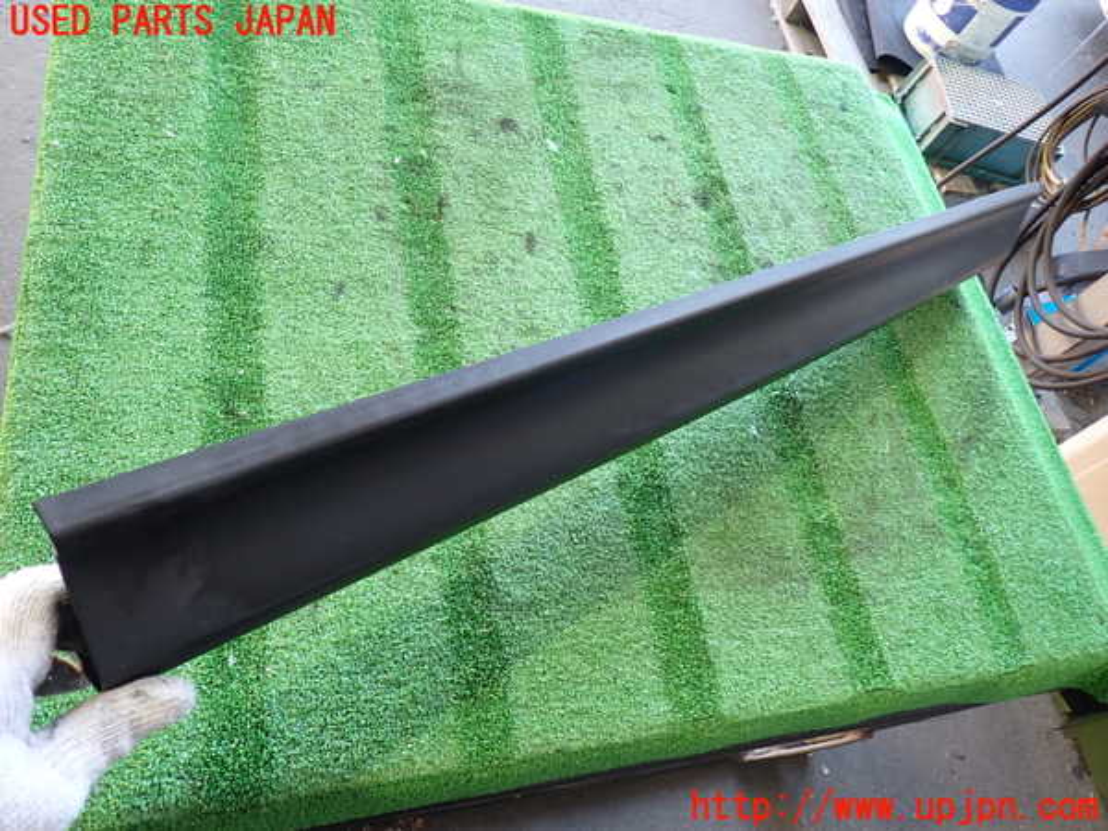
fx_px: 800
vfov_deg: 54.9
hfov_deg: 69.4
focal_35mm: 25
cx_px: 554
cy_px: 416
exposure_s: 1/40
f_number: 2
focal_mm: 4.5
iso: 200
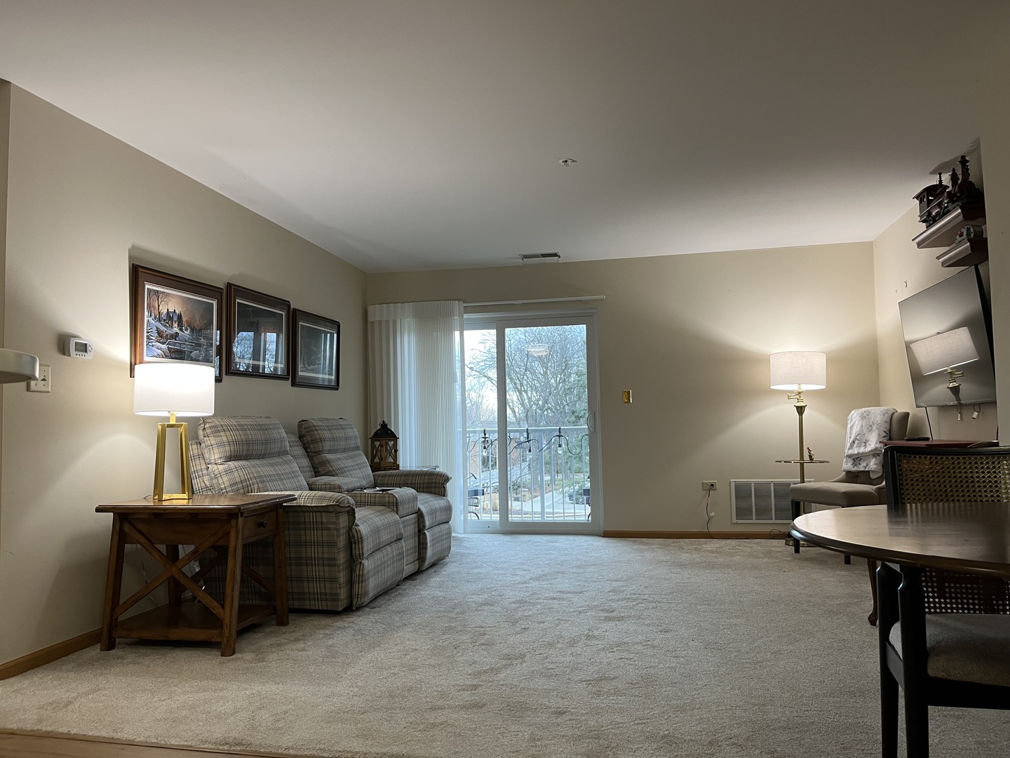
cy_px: 379
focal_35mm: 26
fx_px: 759
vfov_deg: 53.1
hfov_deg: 67.3
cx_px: 505
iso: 80
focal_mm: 5.1
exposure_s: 1/60
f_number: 1.6
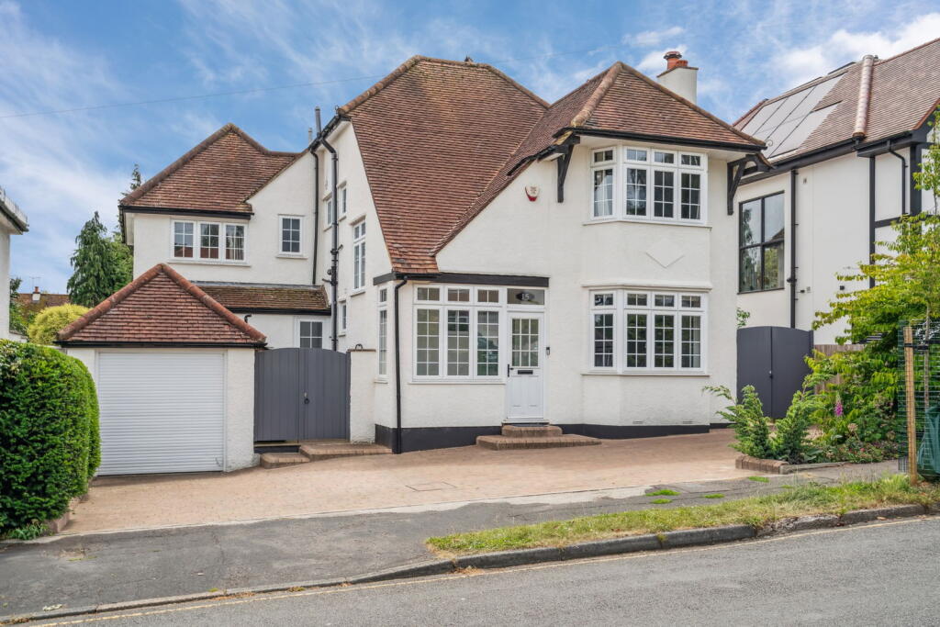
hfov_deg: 54.4
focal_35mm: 35
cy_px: 314
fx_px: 914
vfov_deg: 37.9
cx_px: 470
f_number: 5.6
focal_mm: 35
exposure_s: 1/1250
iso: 640
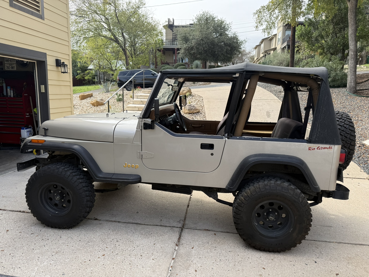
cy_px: 138
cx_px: 184
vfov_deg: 56.8
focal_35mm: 24
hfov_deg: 71.6
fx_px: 256
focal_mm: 6.76
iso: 80
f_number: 1.78
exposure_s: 1/1211
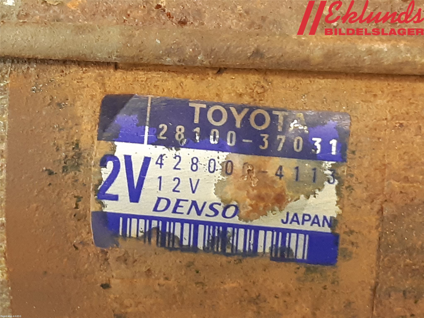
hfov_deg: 67.3
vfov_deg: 53.1
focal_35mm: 26
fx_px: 318
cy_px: 159
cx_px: 212
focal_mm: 3.93
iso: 320
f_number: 1.7
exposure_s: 1/24
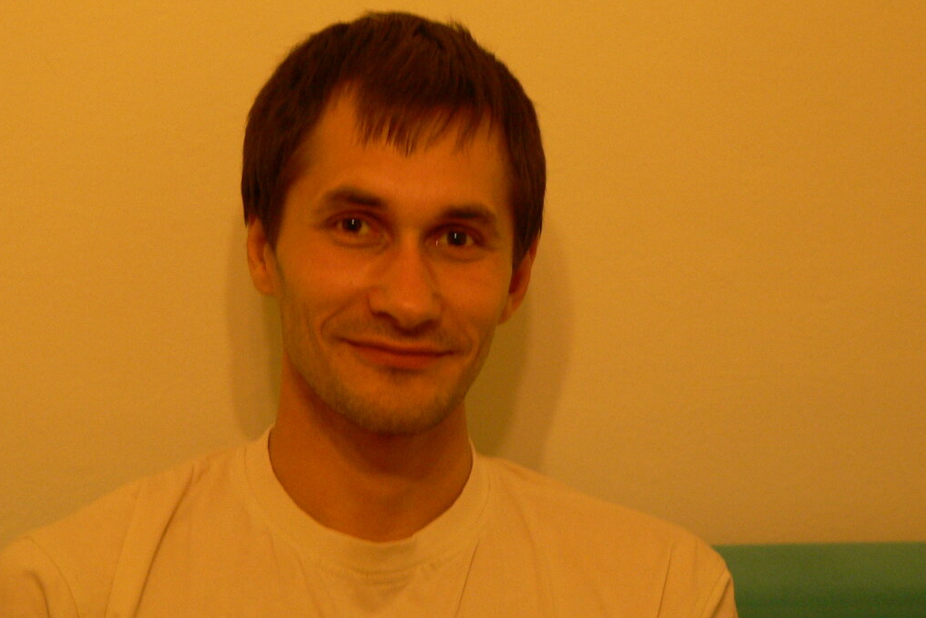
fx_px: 2907
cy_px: 260
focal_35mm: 113
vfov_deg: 12.1
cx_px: 399
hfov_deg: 18.1
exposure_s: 1/20
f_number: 2.8
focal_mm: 15.5
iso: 200
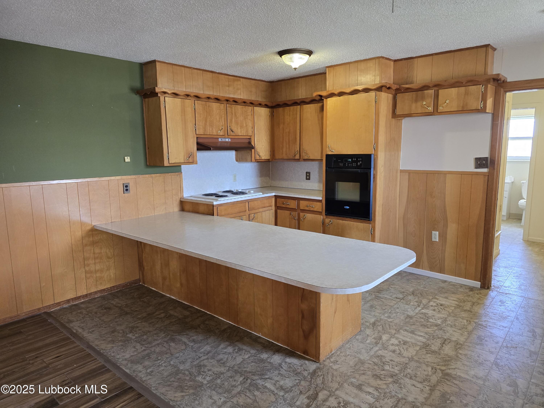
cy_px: 204
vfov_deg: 58.9
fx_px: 361
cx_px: 272
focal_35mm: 23
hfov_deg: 73.9
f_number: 1.7
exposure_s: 1/120
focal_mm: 6.3
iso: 500
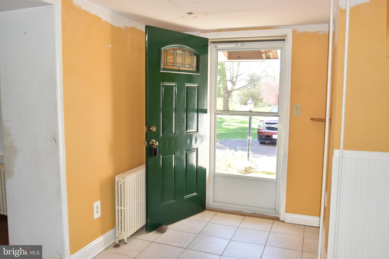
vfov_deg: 43.6
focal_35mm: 30
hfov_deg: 61.9
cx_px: 194
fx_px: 324
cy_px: 130
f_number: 5.6
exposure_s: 1/125
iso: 450
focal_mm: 20
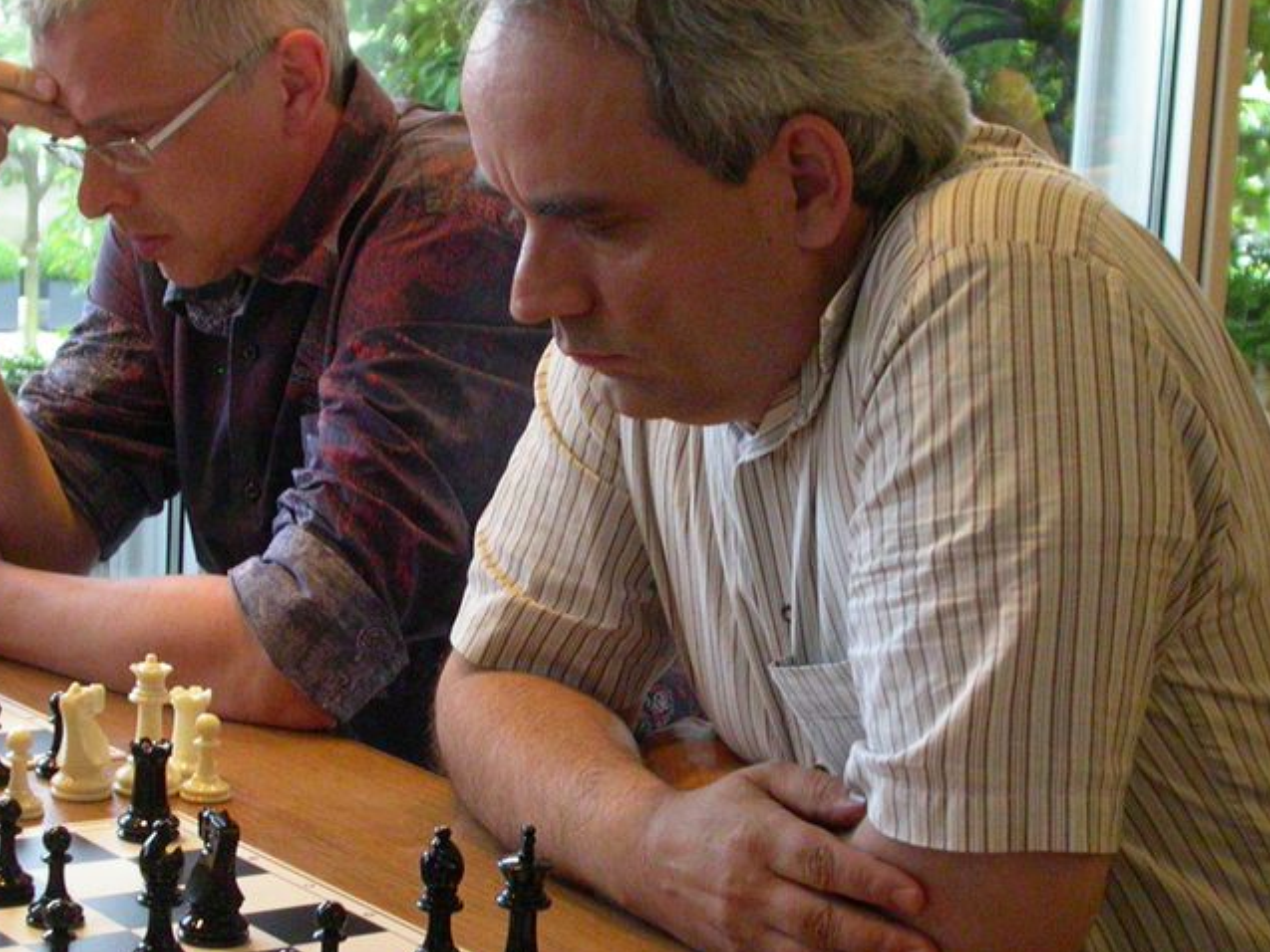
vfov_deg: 18.0
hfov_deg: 23.8
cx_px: 610
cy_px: 597
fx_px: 3009
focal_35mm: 82
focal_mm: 10.6
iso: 400
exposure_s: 1/26
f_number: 2.9
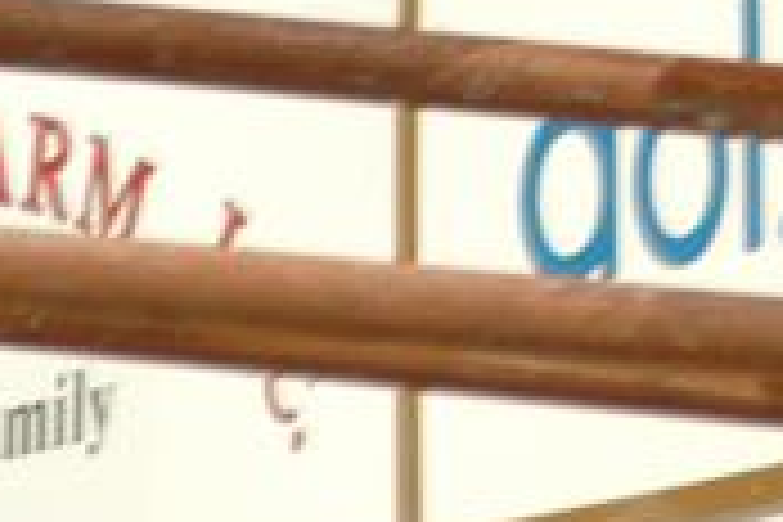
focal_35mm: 1325
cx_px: 968
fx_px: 28816
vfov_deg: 1.0
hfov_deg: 1.6
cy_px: -353
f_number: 5.6
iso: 400
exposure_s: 1/250
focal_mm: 240
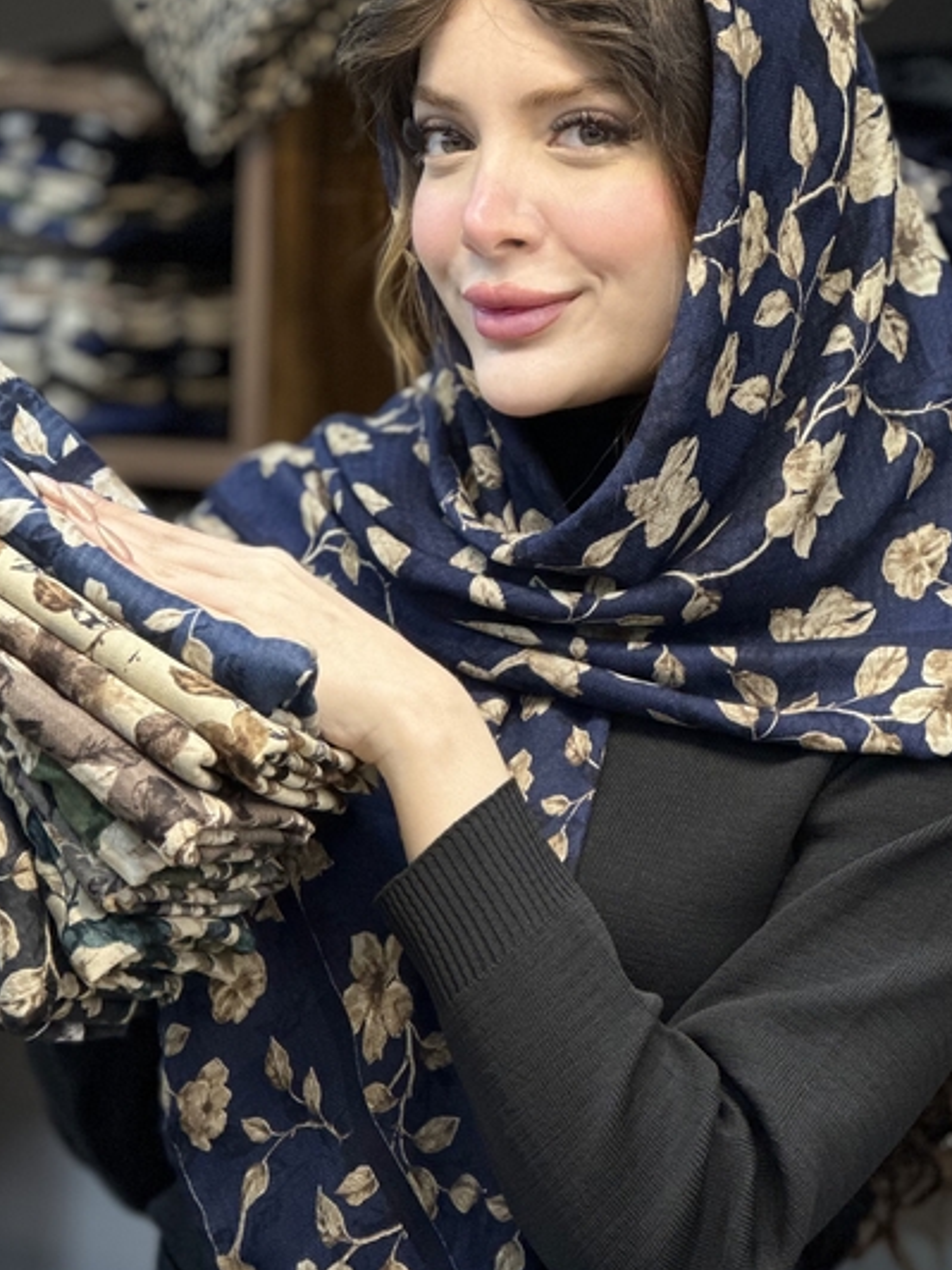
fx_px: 4950
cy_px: 658
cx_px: 377
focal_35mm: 135
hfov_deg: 11.0
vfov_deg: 14.6
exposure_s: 1/50
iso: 125
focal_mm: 9
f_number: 2.8
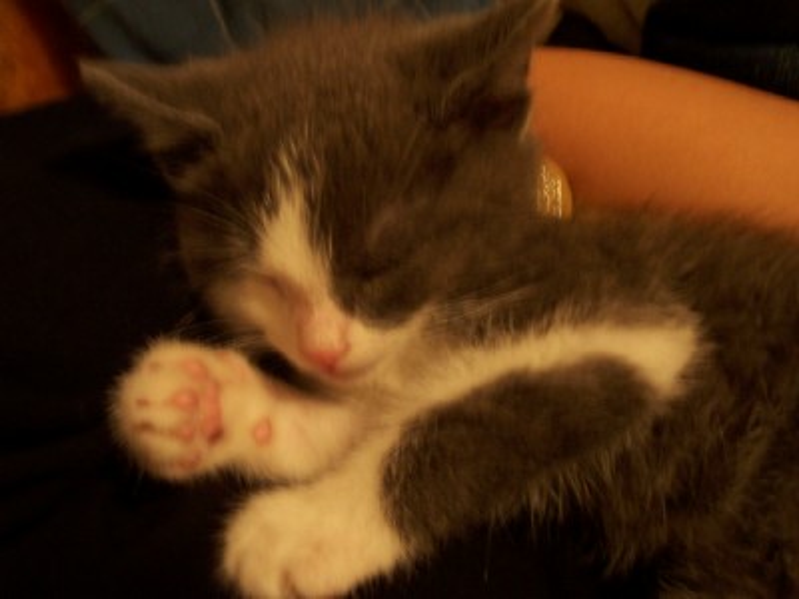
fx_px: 854
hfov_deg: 50.1
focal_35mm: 37
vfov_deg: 38.7
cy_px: 300
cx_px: 400
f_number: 2.8
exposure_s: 1/8
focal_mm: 5.6
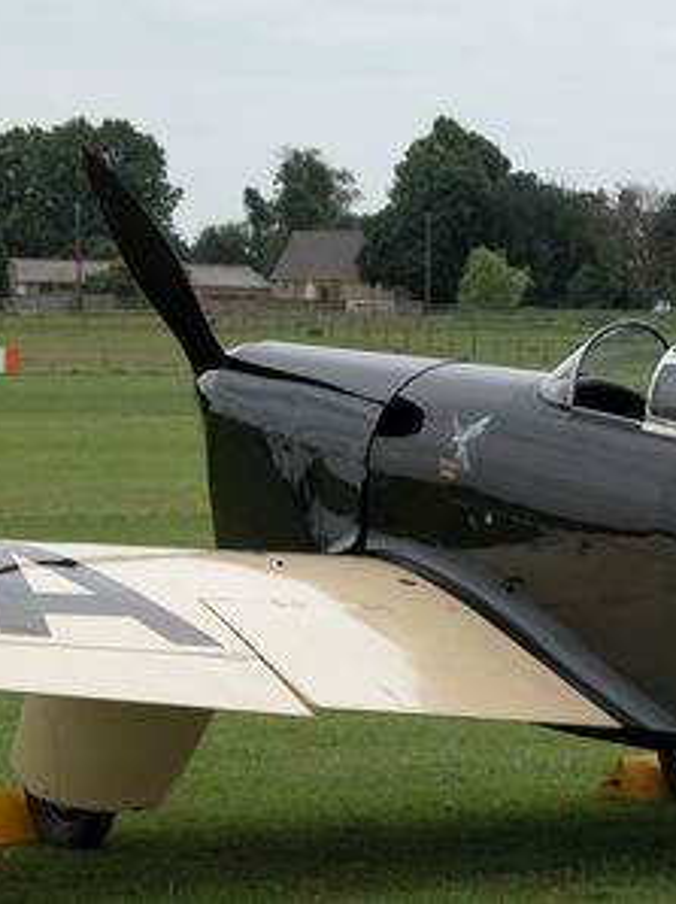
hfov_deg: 8.8
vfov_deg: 11.8
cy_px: 452
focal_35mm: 168
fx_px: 4381
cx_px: 534
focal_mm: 31.9
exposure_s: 1/413
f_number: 5.4
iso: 100
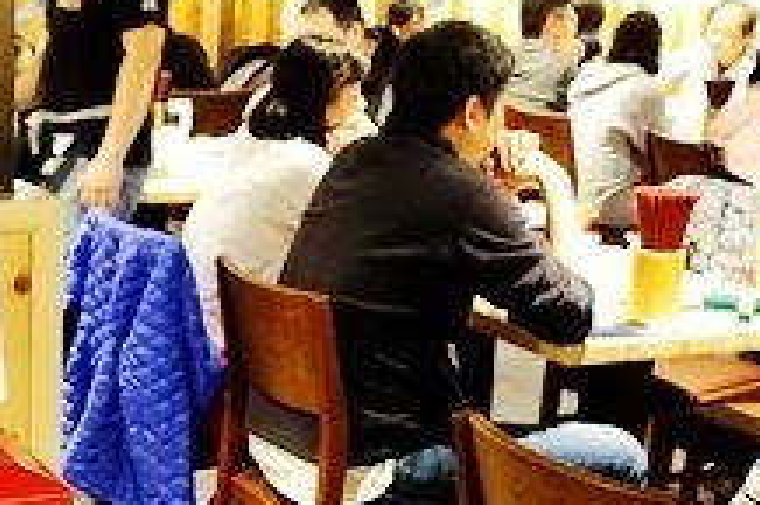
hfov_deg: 27.3
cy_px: 342
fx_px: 1518
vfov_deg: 18.8
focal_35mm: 72
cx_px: 102
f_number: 2.8
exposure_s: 1/80
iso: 3200
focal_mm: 8.8
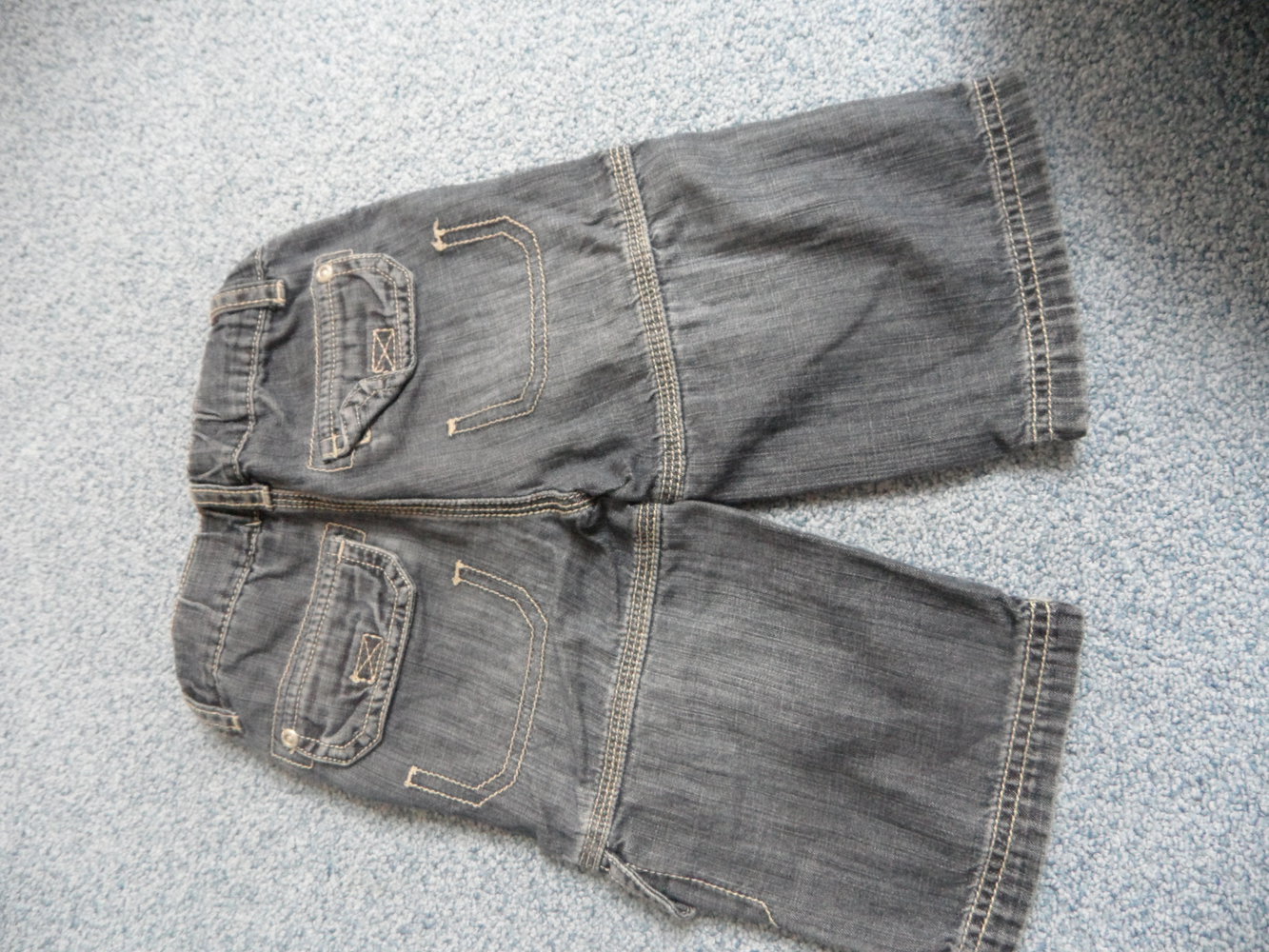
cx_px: 634
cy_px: 476
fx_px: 880
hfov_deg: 71.6
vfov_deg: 56.8
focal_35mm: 24
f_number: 2.9
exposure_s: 1/30
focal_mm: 4.1
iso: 320
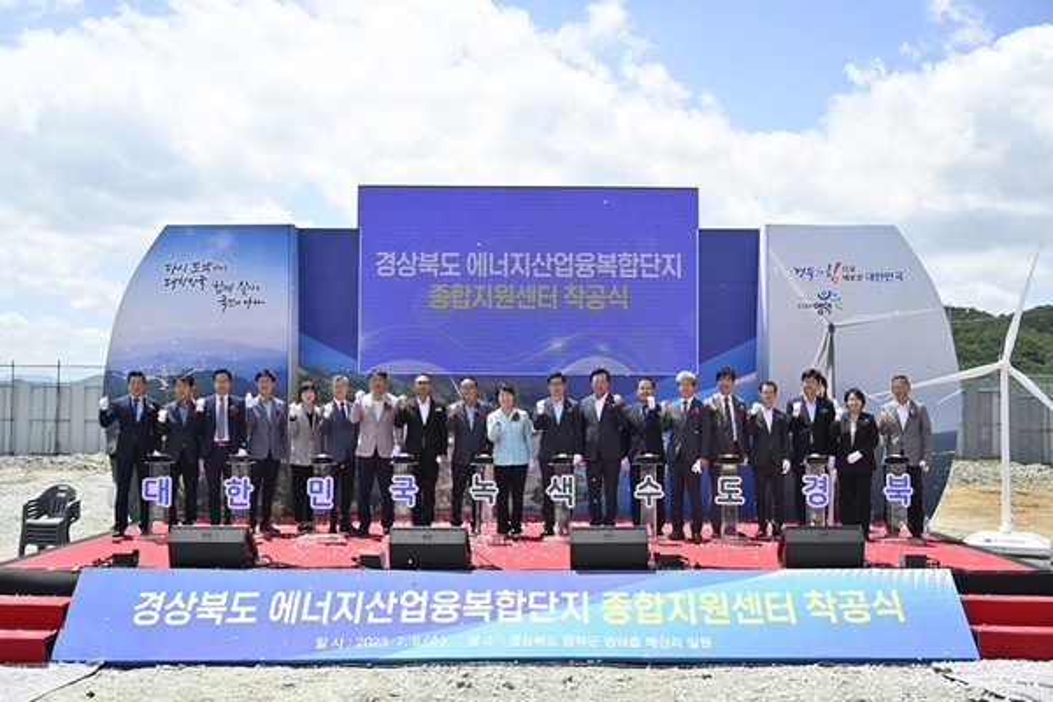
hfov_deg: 48.5
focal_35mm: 40
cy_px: 351
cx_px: 526
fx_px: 1170
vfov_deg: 33.4
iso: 160
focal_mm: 40
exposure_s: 1/400
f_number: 8
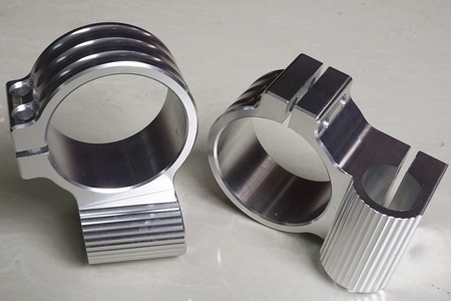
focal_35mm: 33
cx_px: 226
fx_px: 413
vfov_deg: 40.0
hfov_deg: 57.2
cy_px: 150
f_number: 20
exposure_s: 1/30
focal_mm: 33
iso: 1000
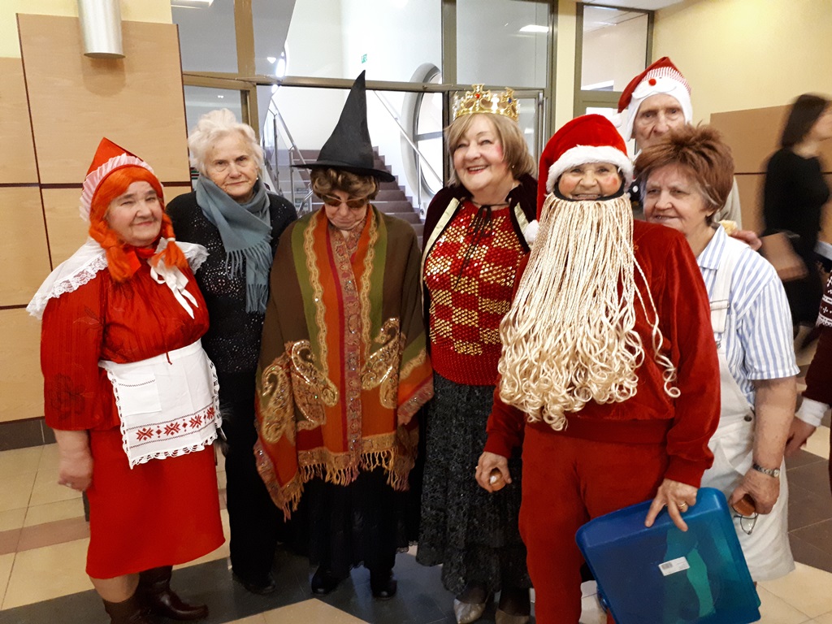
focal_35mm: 27
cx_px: 416
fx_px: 649
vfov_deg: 51.4
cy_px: 312
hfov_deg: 65.3
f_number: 1.9
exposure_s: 1/17
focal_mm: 3.6
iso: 500
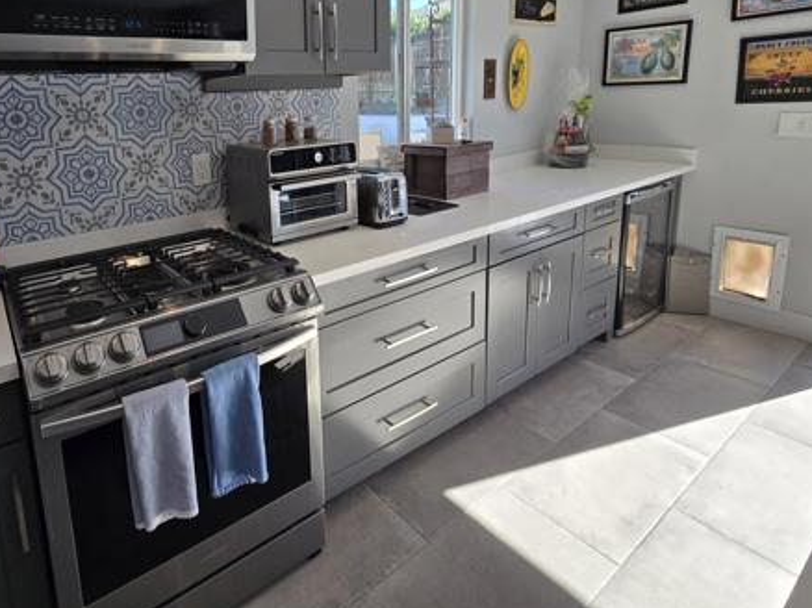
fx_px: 445
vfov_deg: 66.2
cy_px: 187
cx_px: 274
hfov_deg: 82.0
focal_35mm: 19
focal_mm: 2.2
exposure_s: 1/497
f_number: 2.2
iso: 100
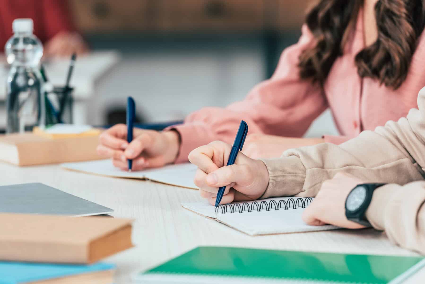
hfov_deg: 11.4
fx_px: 2126
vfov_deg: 7.6
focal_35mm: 180
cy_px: 142
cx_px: 212
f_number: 4.5
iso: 125
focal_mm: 180
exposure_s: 1/160
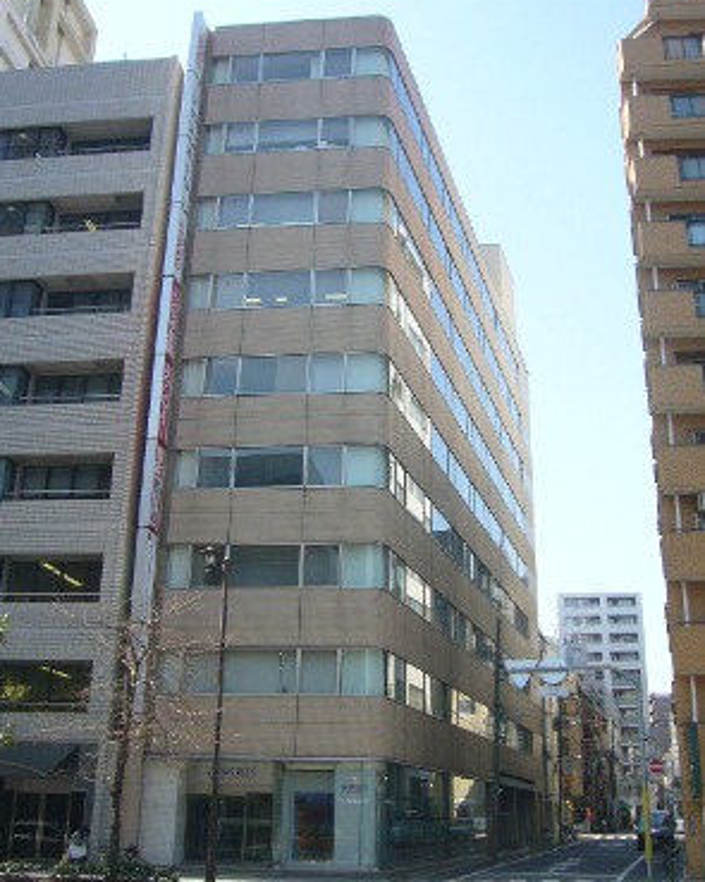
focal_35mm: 37
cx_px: 351
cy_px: 442
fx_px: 965
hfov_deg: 40.1
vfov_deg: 49.1
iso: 80
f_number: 5.6
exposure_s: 1/125
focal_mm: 4.6
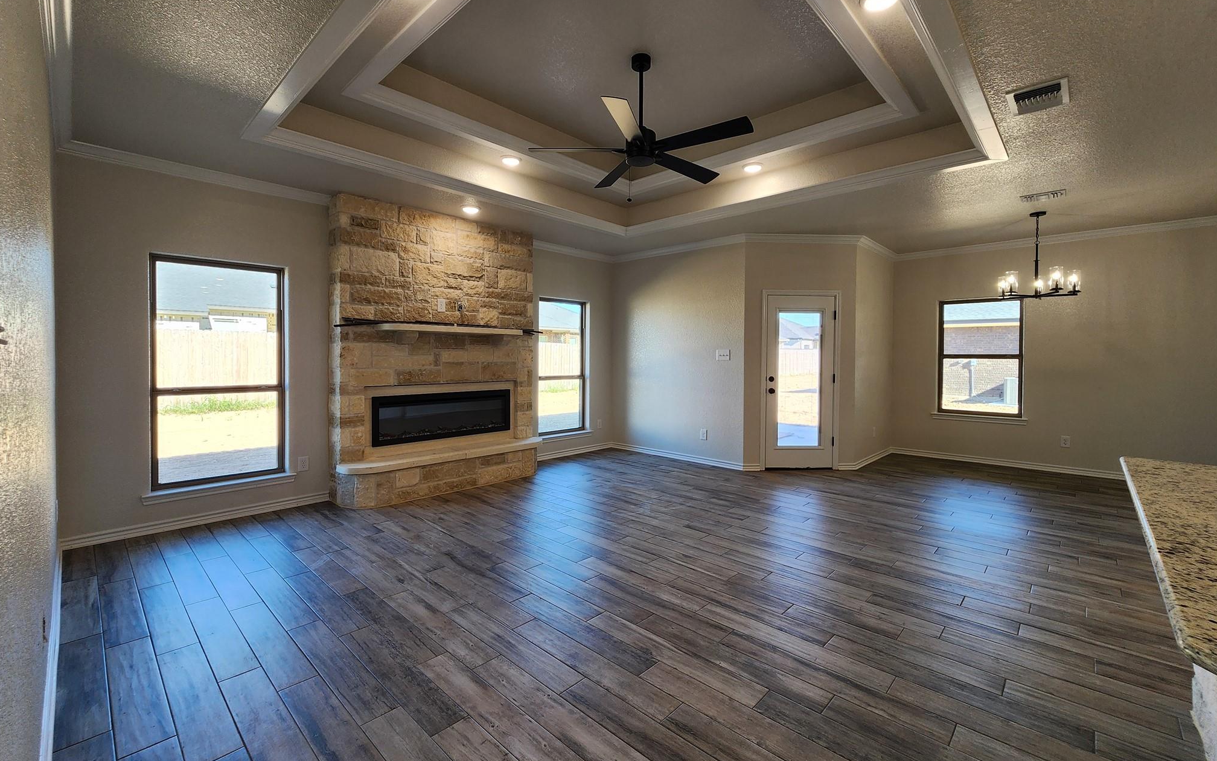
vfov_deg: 78.6
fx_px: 464
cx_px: 616
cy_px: 368
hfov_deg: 105.3
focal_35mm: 14
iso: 100
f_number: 2.2
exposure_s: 1/120
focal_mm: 2.2
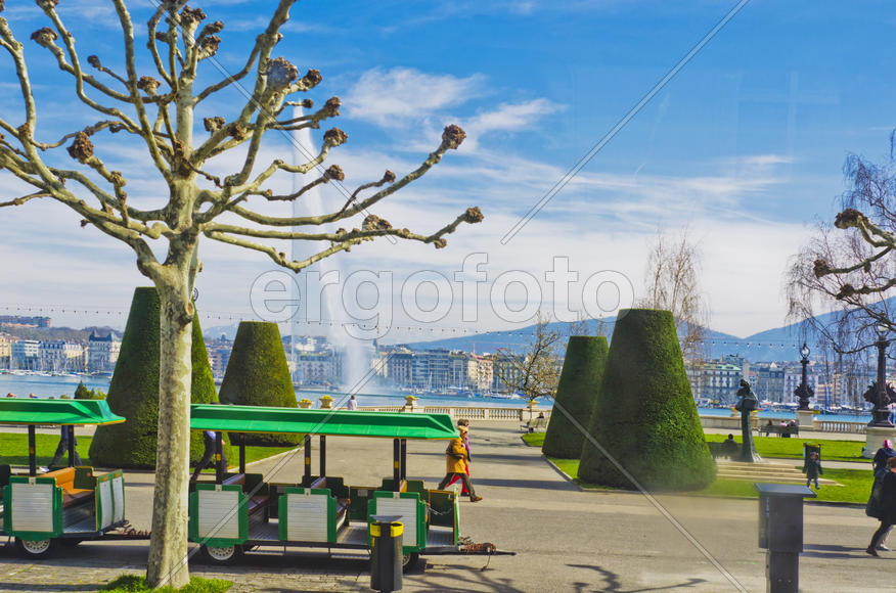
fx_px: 1043
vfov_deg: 31.7
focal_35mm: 42
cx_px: 448
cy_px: 296
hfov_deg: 46.5
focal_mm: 28
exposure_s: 1/250
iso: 100
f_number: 8
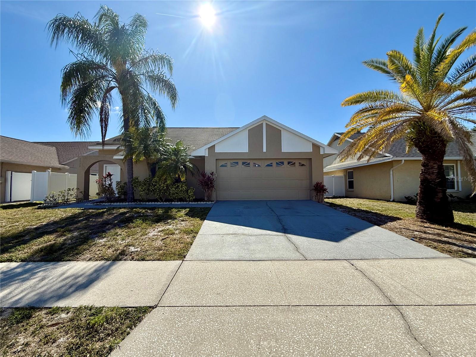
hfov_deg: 102.1
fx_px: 193
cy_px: 178
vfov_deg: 85.7
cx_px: 238
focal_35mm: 14
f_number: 2.2
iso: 50
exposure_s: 1/1961
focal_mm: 2.22
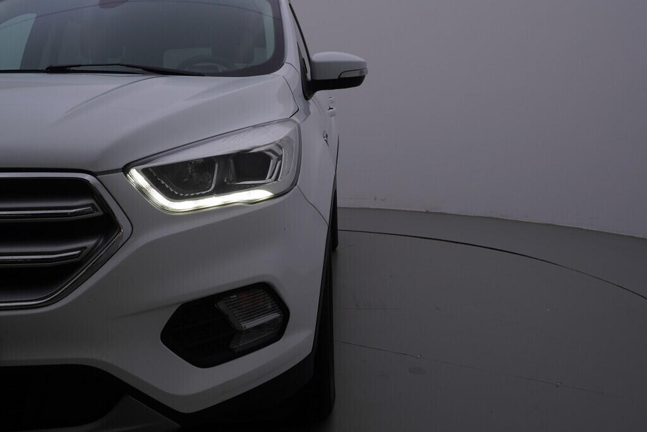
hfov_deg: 53.1
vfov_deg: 36.9
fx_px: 647
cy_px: 216
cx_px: 324
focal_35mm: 36
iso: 125
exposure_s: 1/200
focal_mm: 24
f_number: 6.3
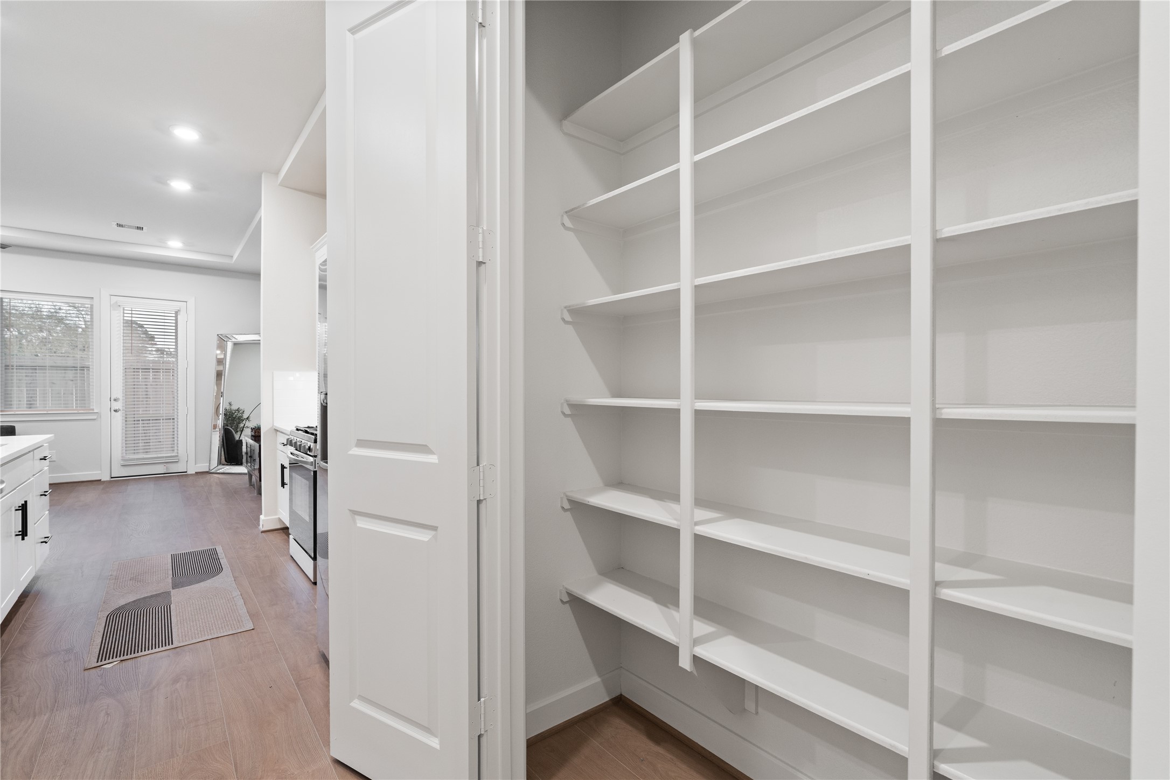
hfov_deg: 96.7
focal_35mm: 16
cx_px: 585
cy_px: 390
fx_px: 520
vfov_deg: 73.7
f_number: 9
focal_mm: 16
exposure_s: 1/2.5
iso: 200
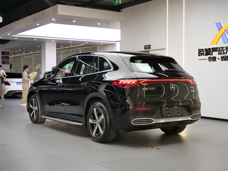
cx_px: 114
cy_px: 86
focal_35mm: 46
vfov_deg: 31.5
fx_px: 303
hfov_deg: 41.2
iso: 800
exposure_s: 1/80
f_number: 5.6
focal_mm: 23
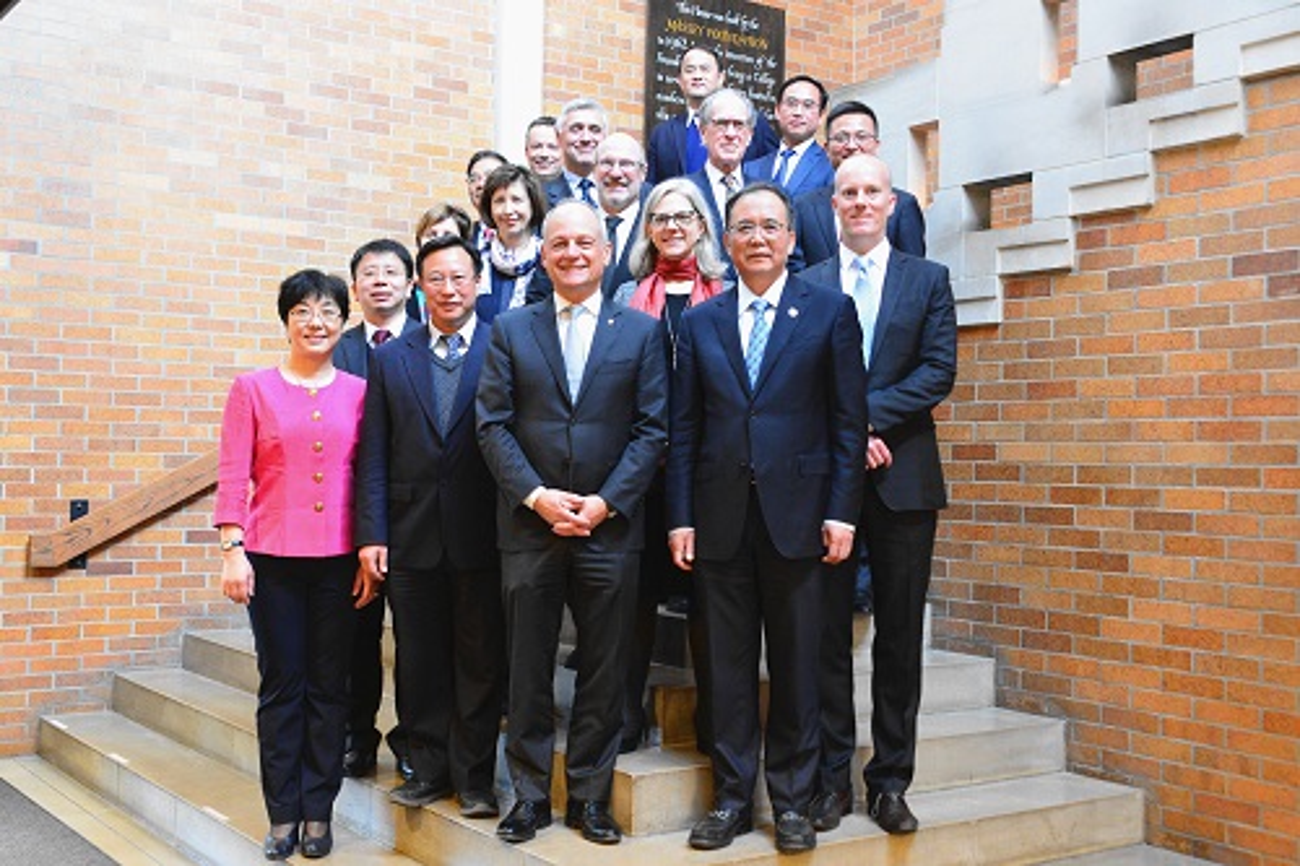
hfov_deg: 50.7
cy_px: 433
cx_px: 650
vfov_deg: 35.0
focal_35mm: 38
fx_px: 1372
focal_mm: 38
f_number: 5.6
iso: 3200
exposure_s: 1/8
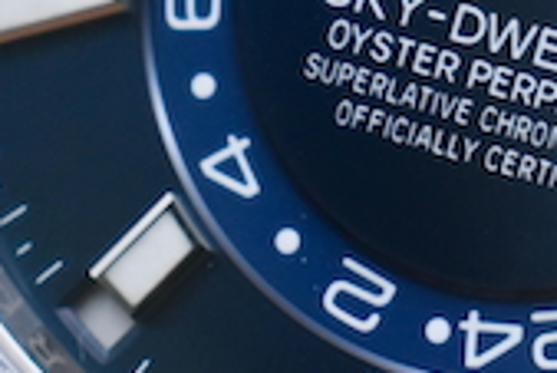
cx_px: 603
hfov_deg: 4.0
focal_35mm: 511
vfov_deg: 2.7
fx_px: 7910
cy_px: -89
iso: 400
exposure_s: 1/125
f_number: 6.3
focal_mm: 45
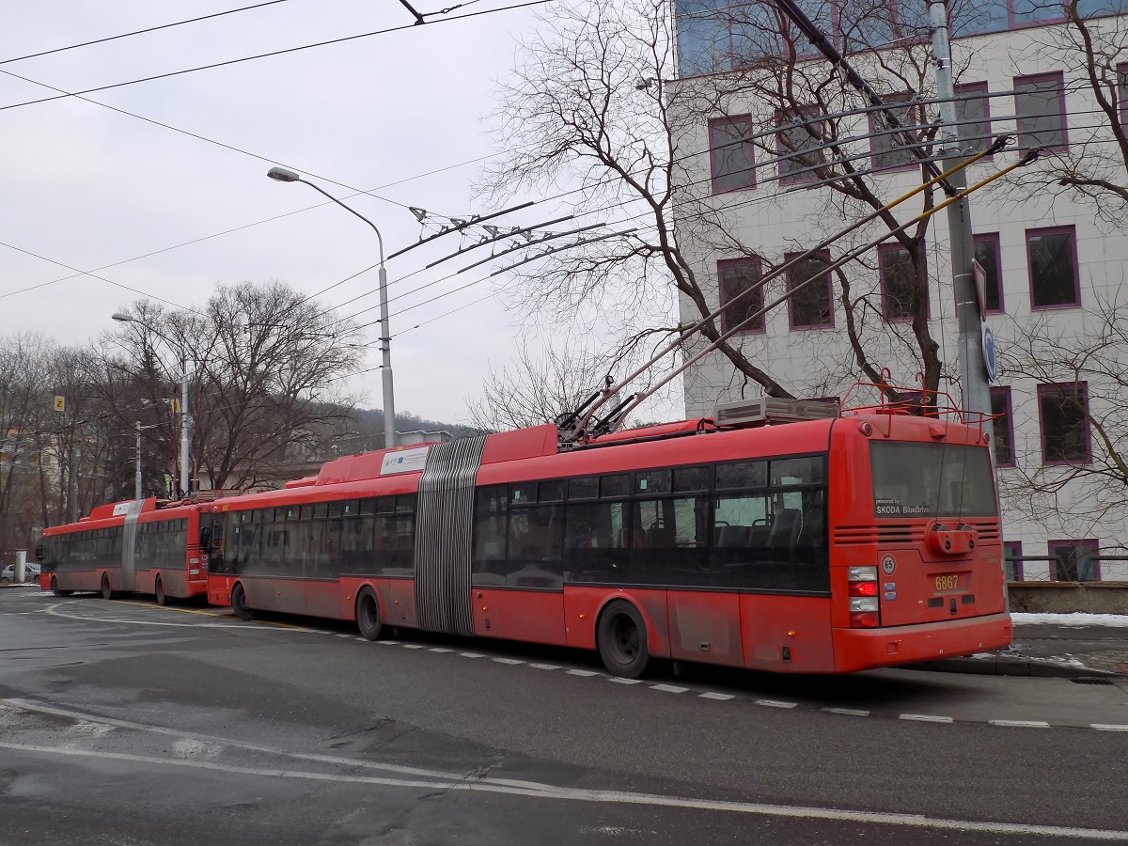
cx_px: 564
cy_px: 423
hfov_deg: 60.0
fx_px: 978
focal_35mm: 30
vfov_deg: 46.8
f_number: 3.3
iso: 80
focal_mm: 5.3
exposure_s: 1/125
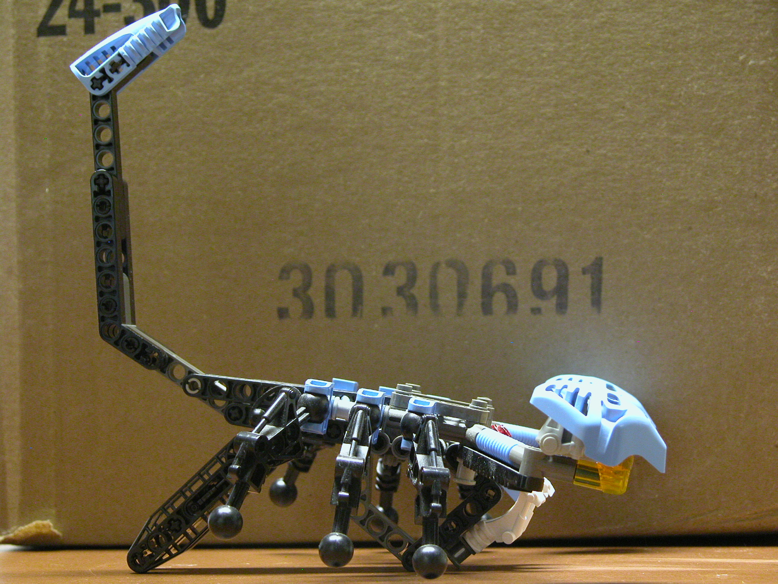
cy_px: 292
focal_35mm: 106
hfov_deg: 18.5
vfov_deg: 14.0
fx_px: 2382
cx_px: 389
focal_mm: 27.3
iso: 400
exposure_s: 1/4.3
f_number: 3.7
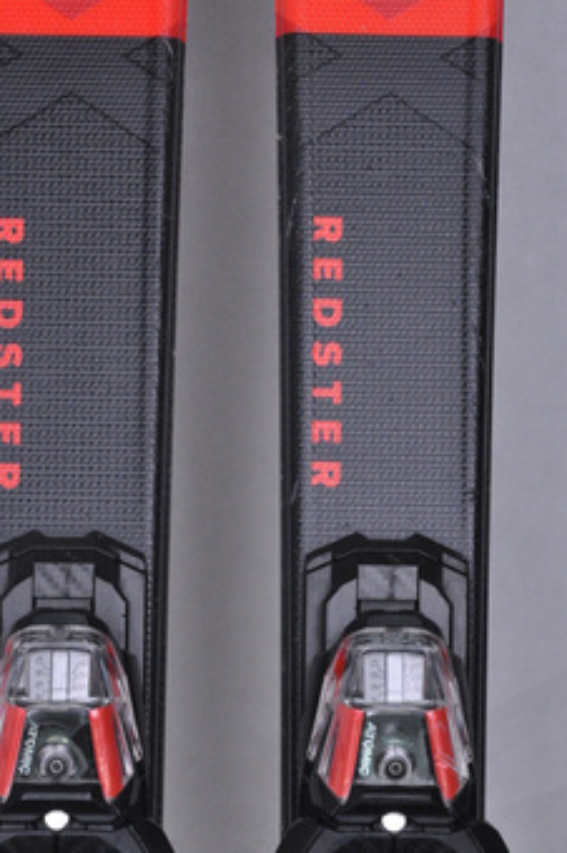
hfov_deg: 6.6
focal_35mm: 209
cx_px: 230
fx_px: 4939
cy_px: 394
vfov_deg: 9.9
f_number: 9.5
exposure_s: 1/125
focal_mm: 105
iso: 3200
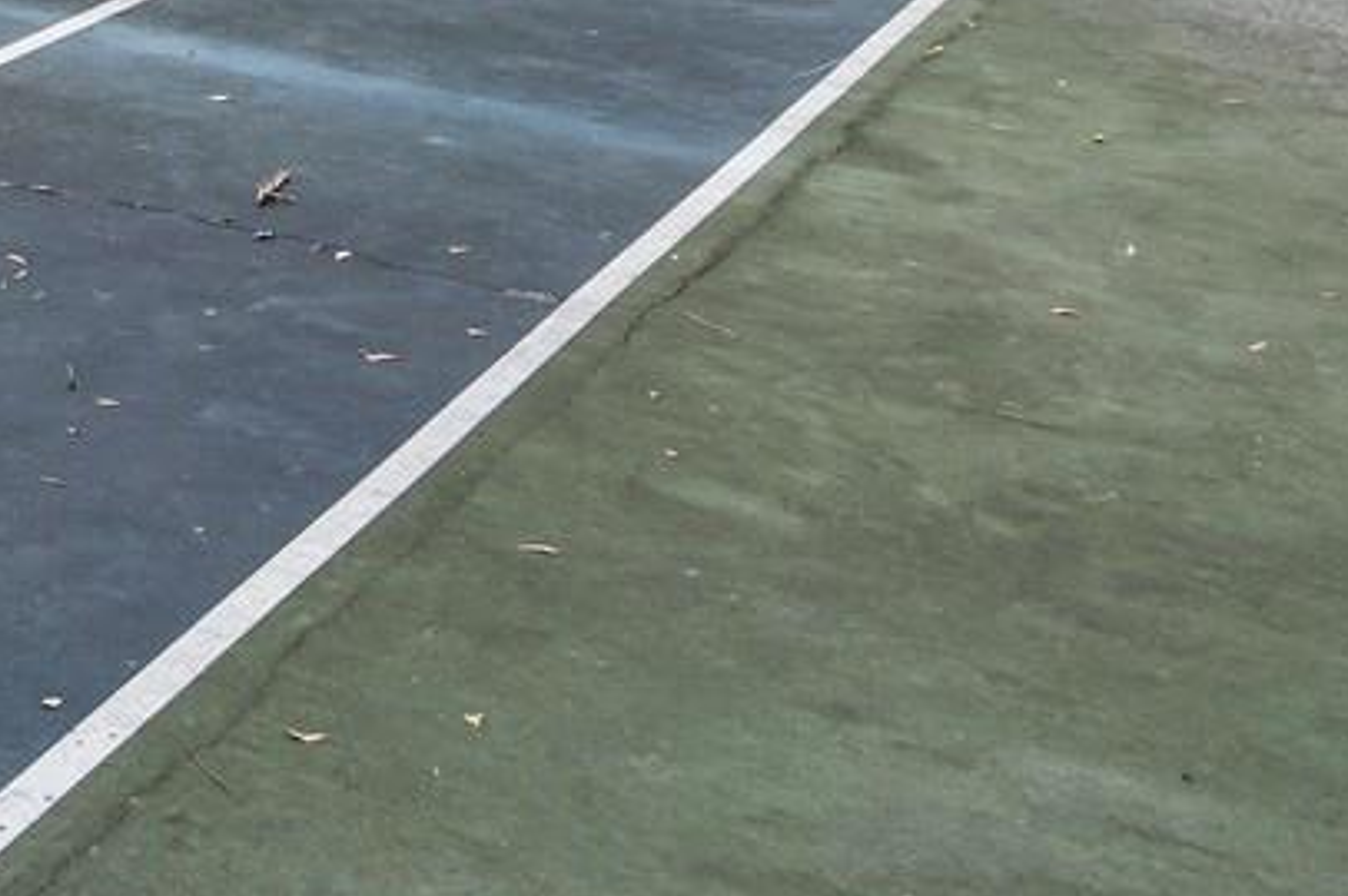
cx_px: -598
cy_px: -704
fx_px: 2656
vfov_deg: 16.2
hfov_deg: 23.5
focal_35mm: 71
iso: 200
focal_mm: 12
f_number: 8
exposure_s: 1/80
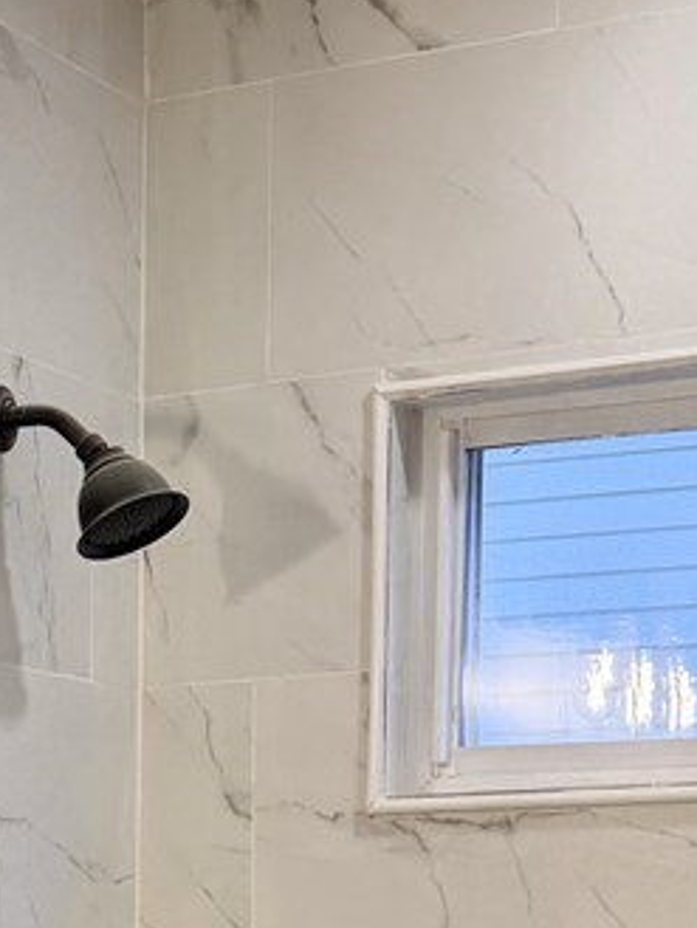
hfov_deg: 12.8
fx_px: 3005
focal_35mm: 112
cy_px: 1066
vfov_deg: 16.9
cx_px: -240
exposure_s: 1/193
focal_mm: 6.76
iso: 100
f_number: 1.78
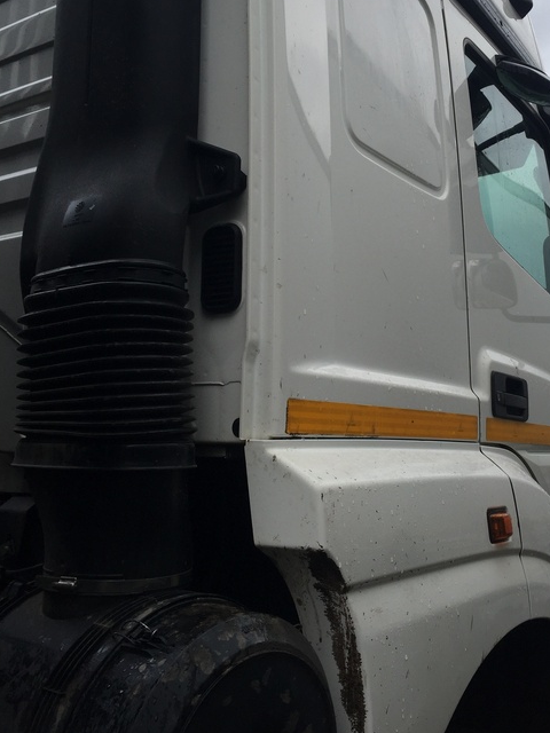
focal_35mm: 37
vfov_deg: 49.8
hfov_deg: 38.4
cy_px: 294
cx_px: 347
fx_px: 784
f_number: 2.2
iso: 32
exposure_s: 1/898
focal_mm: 4.15
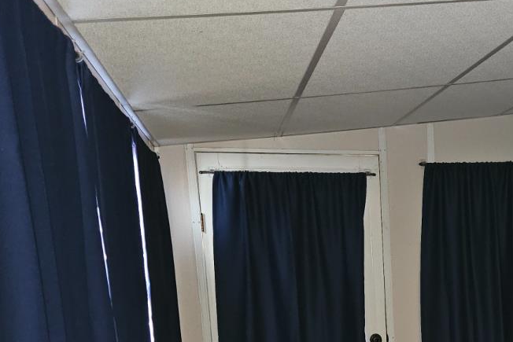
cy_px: 369
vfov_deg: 23.2
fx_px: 784
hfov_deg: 34.2
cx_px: 464
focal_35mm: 55
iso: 200
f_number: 1.8
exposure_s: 1/9.99
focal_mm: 5.4
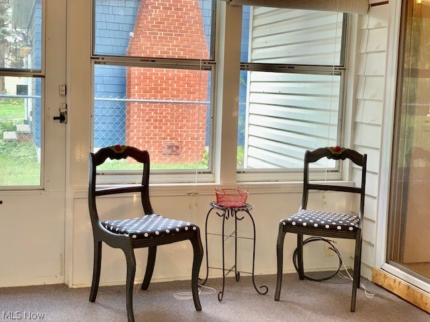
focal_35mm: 52
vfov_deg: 28.0
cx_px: 215
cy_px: 161
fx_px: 646
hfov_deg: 36.8
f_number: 2.4
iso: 200
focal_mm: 6
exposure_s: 1/60
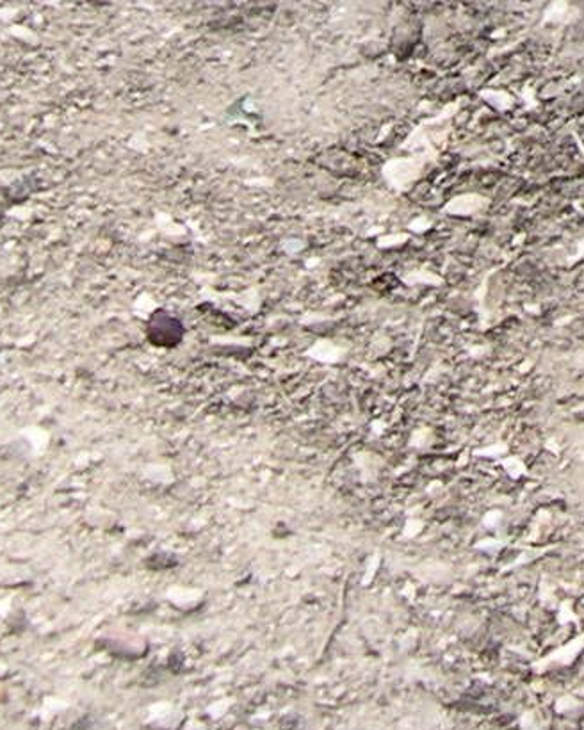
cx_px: 1131
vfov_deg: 9.5
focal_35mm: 181
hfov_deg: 8.2
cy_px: -1011
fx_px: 3911
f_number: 2.8
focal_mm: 8
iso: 100
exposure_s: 1/159
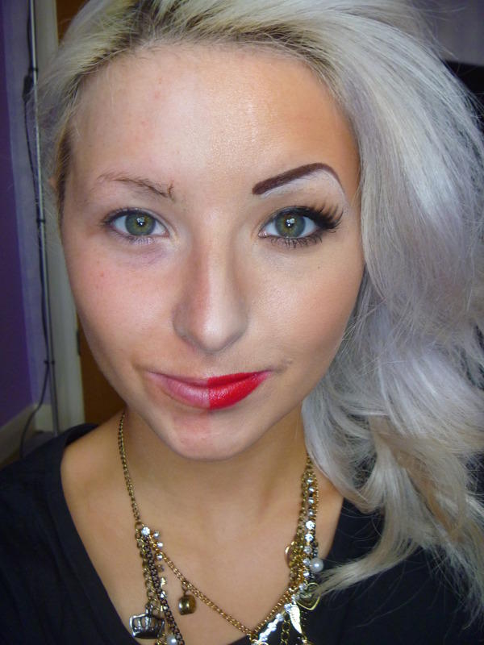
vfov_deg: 52.6
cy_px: 322
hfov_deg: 40.7
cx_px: 242
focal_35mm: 35
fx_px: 652
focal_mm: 6.3
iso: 200
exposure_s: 1/60
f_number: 3.5
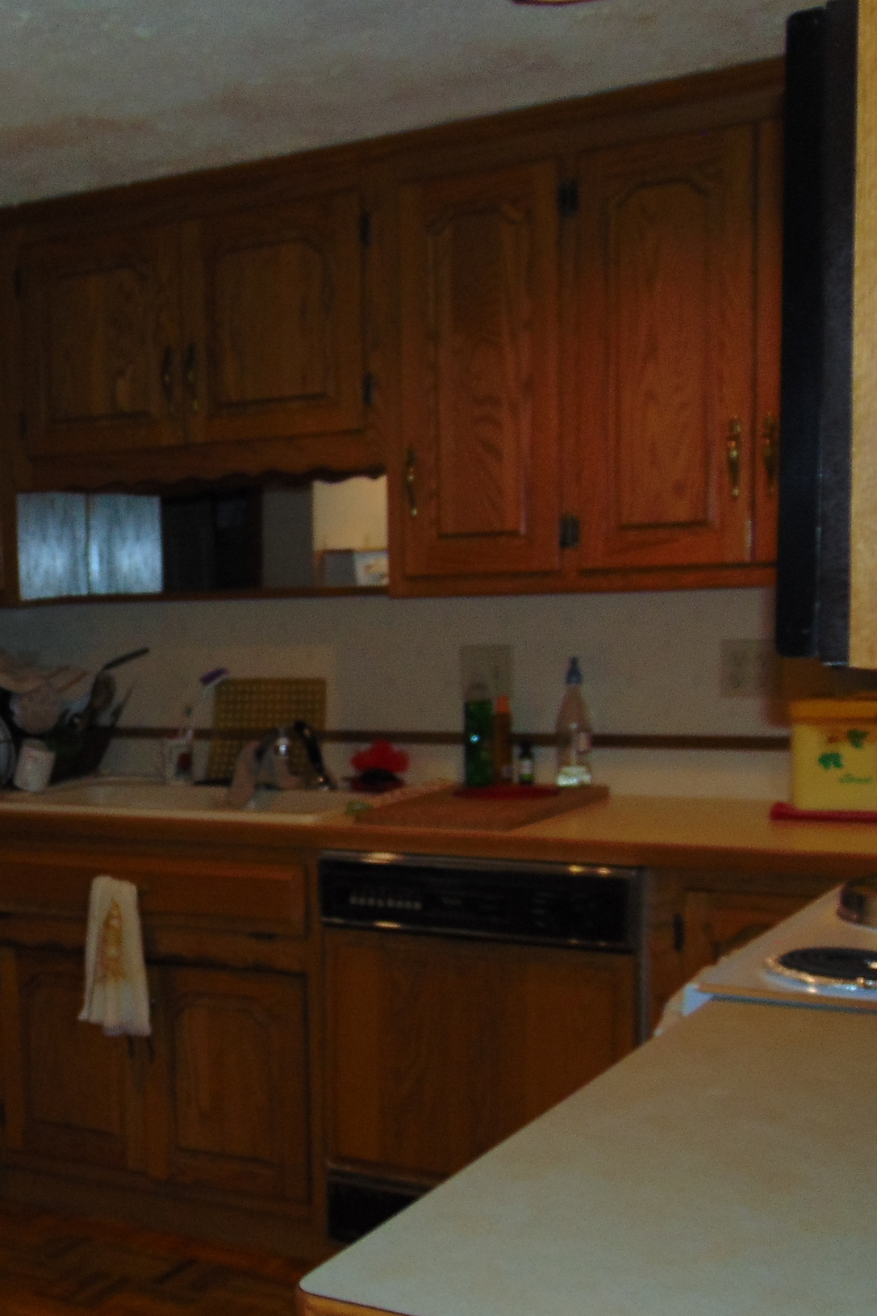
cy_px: 817
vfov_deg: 40.1
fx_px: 1790
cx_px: 19
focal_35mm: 49
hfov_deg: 26.2
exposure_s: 1/20
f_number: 3
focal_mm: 4.5
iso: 80
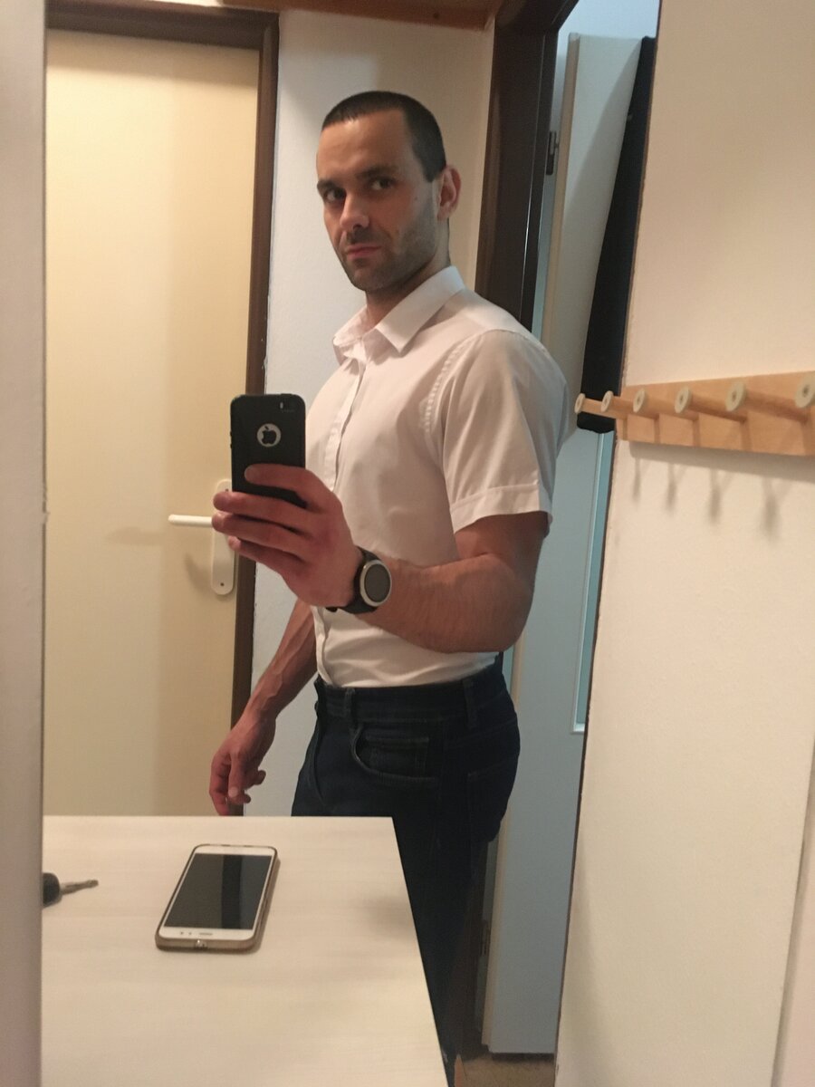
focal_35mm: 29
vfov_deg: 61.7
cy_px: 544
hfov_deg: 48.2
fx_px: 910
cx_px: 408
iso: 640
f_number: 2.2
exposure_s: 1/17
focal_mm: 4.15
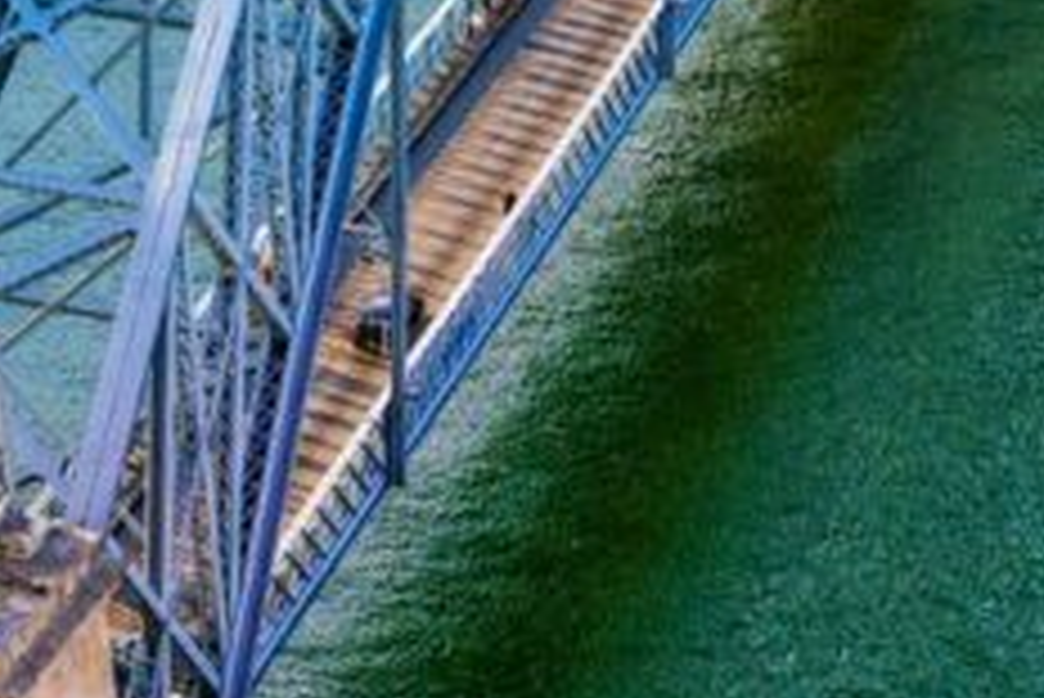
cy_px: -822
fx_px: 4091
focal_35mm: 141
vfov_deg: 9.0
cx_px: 68
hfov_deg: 14.4
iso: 1600
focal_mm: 32
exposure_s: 1/60
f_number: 6.3
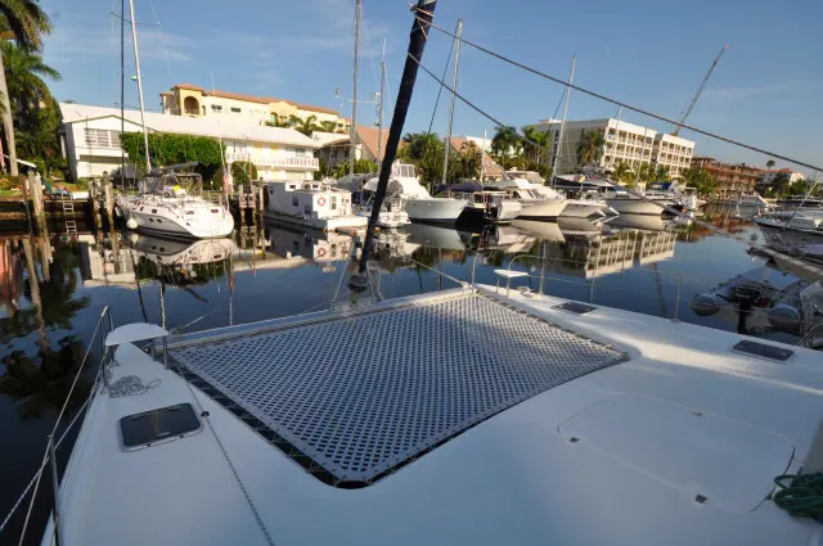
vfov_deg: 67.2
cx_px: 412
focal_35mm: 18
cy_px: 273
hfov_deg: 90.1
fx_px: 411
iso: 200
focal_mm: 12
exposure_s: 1/200
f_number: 13
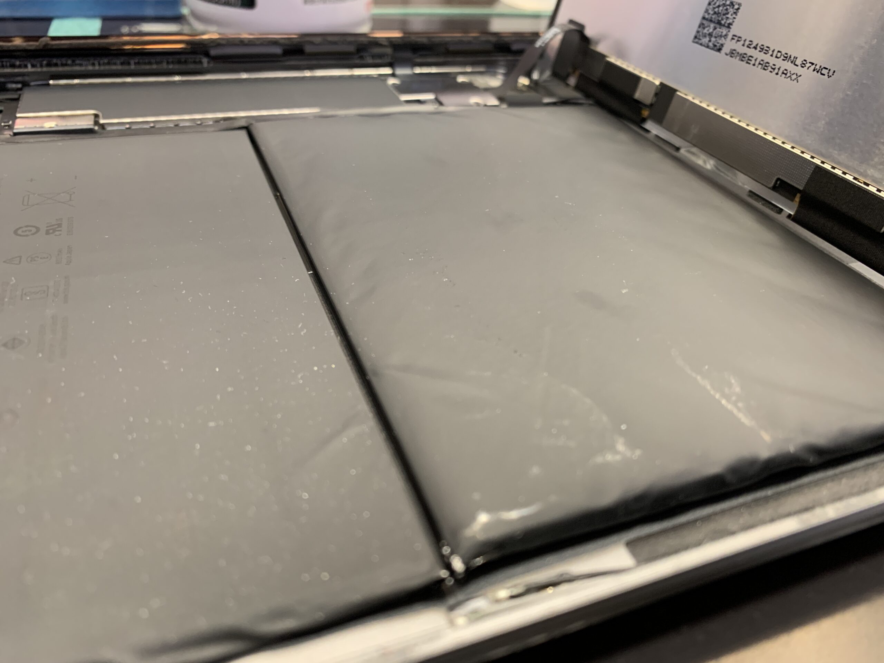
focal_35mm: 26
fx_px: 664
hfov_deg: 67.3
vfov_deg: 53.1
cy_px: 332
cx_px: 442
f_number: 1.8
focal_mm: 4.25
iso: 250
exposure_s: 1/50
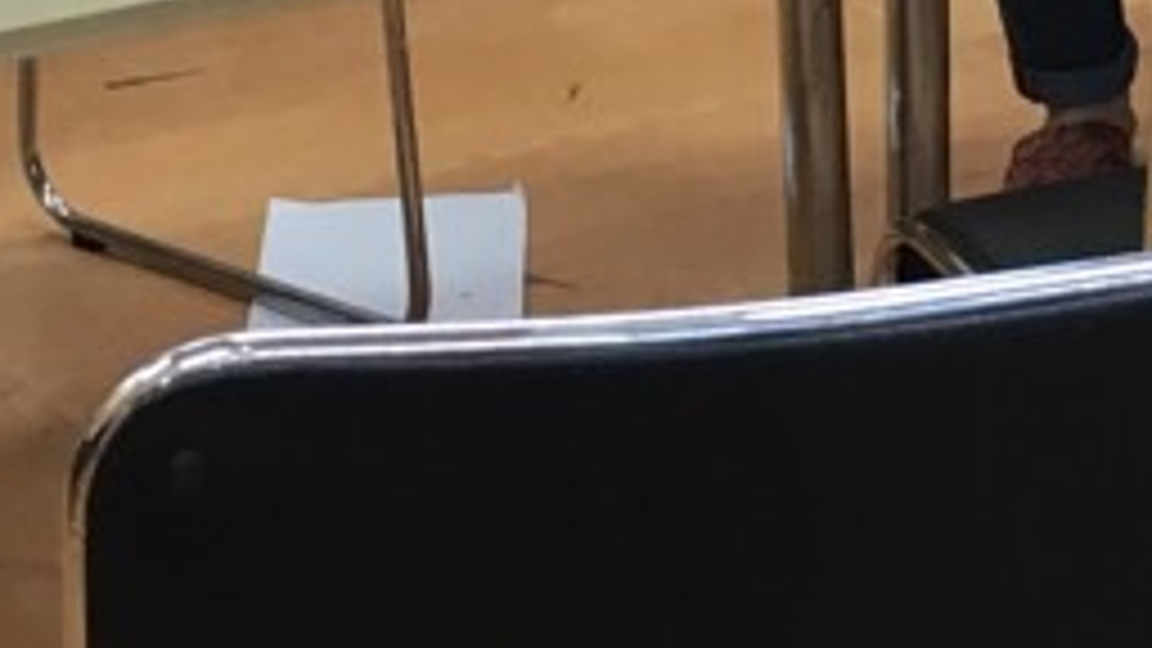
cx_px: 783
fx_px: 4826
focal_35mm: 158
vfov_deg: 7.1
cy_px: -1026
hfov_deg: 13.6
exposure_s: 1/30
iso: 40
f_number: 2.2
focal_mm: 4.15
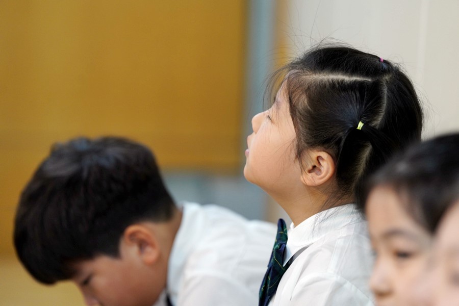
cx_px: 230
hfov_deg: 10.3
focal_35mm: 200
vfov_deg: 6.9
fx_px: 2550
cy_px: 153
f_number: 3.5
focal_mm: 200
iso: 1600
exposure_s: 1/250
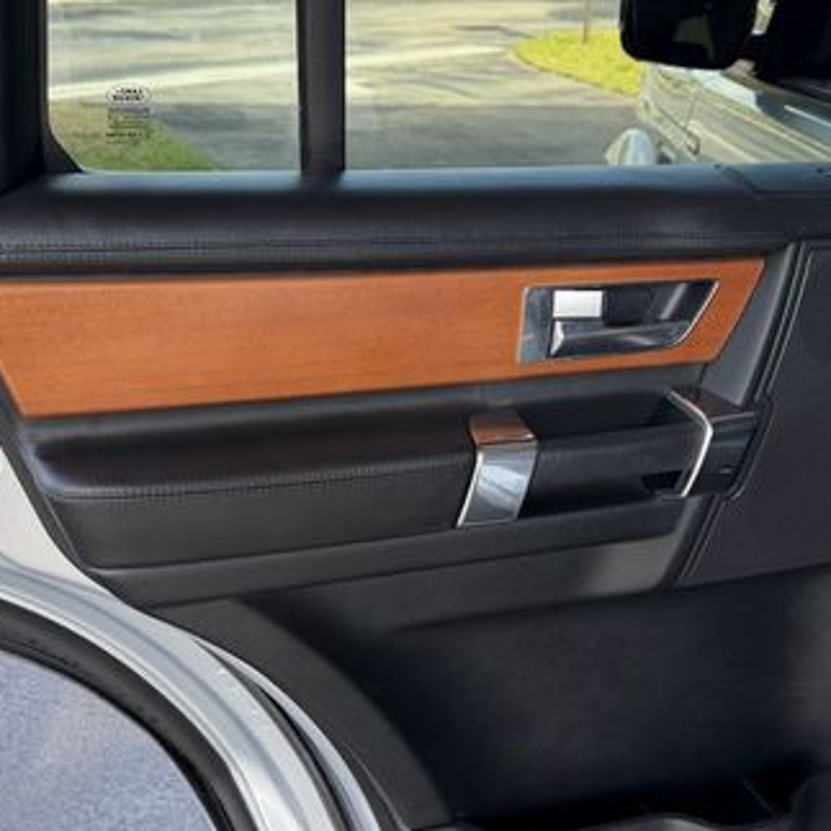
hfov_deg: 39.9
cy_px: 453
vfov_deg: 40.0
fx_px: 1141
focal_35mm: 42
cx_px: 332
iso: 64
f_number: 1.78
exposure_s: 1/142
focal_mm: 6.76
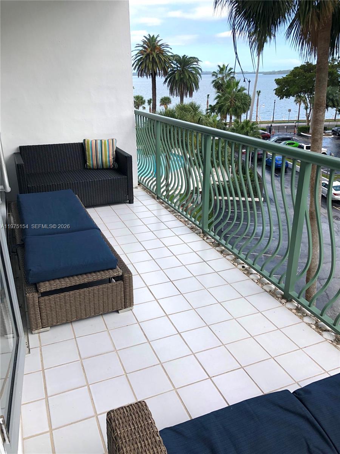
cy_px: 227
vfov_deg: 63.4
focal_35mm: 28
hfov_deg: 49.7
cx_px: 170
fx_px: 367
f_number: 1.8
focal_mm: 4
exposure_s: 1/558
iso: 20
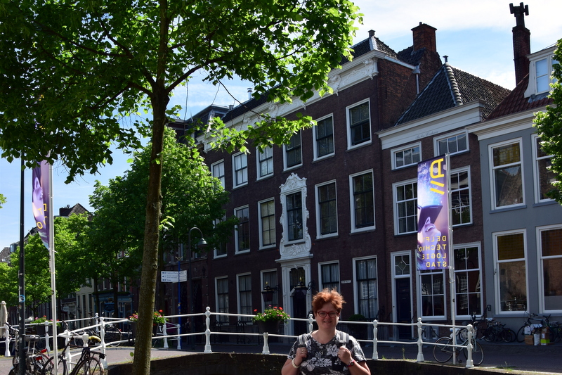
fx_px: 421
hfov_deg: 67.4
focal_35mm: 27
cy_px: 188
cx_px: 281
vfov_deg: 47.9
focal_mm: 18
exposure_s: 1/100
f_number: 9
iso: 125
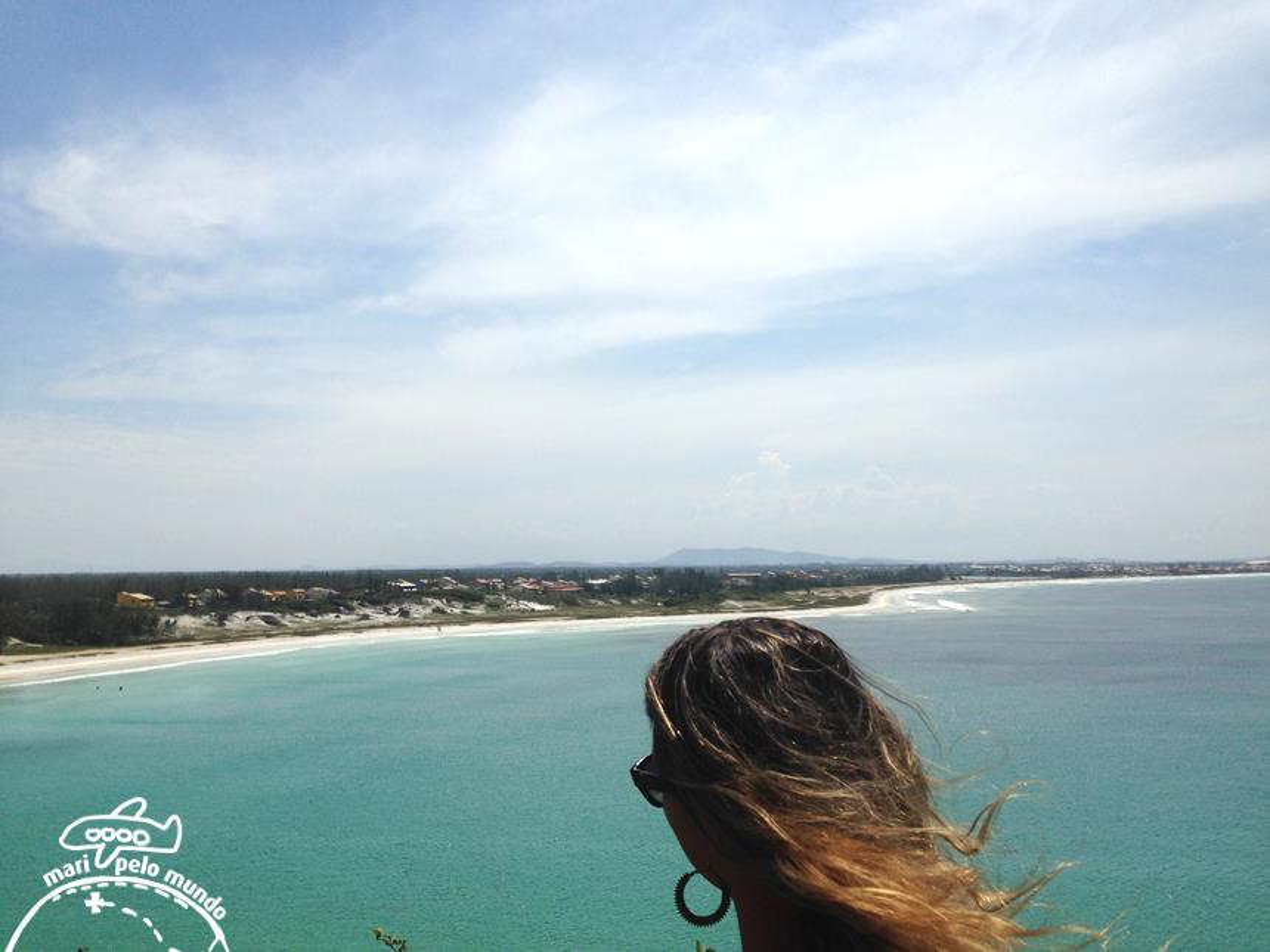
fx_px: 1211
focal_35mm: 33
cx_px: 635
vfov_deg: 42.9
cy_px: 476
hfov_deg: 55.4
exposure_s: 1/4926
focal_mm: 4.12
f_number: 2.4
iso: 50
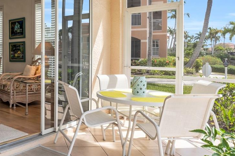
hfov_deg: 49.0
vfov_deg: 37.6
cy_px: 60
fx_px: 228
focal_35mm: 35
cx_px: 27
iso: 200
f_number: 9
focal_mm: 16
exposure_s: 1/100
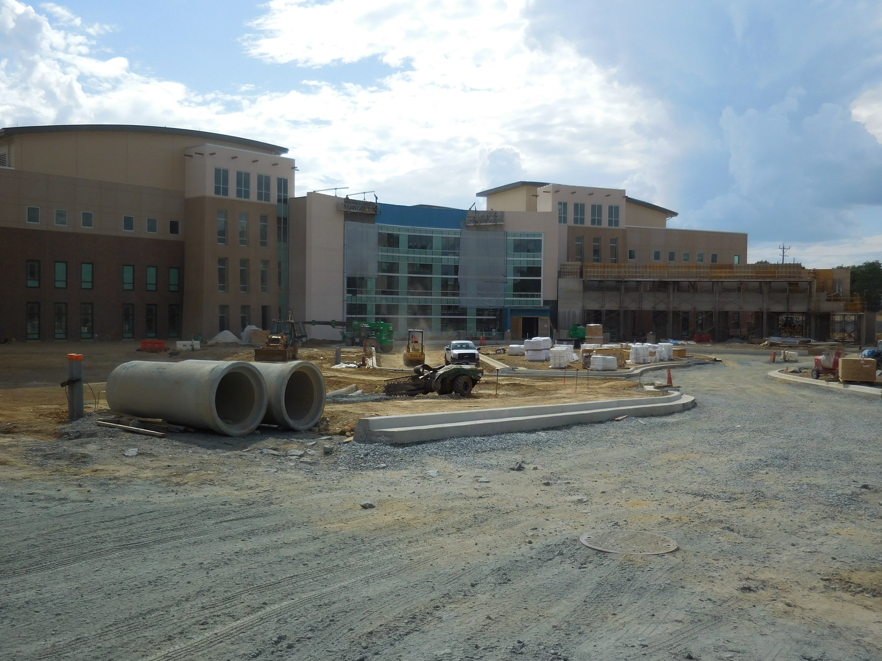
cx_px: 441
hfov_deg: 55.4
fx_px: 841
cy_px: 330
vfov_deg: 42.9
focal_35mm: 33
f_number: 3.7
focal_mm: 5.9
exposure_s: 1/2000
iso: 125
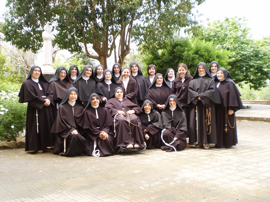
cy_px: 101
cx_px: 135
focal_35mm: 42
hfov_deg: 44.8
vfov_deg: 34.3
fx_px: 328
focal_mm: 7.4
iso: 64
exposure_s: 1/100
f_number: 3.5
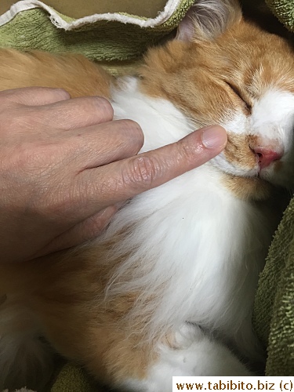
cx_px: 147
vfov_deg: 61.7
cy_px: 196
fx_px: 328
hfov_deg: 48.2
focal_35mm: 29
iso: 100
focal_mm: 4.15
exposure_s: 1/33
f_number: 2.2
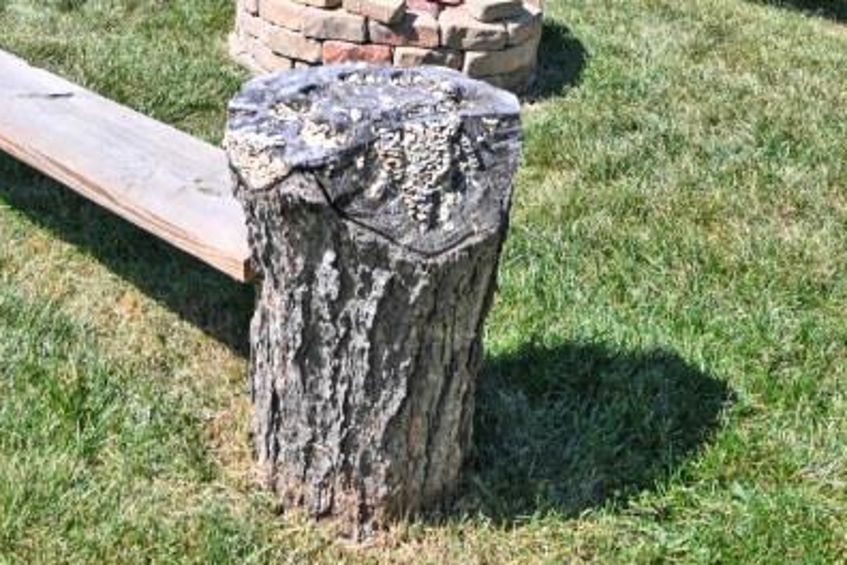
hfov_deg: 36.9
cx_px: 250
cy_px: -368
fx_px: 1247
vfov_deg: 20.4
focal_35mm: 53
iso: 100
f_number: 6.3
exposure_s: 1/320
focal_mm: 14
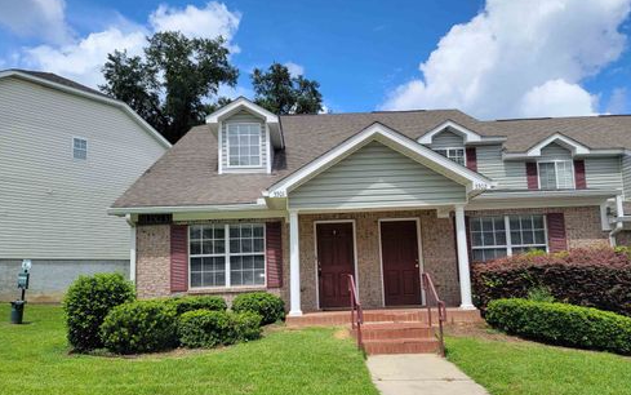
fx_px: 447
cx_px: 314
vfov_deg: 47.4
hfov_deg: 70.4
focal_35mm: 26
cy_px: 233
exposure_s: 1/775
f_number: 1.8
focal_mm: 6.7
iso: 16
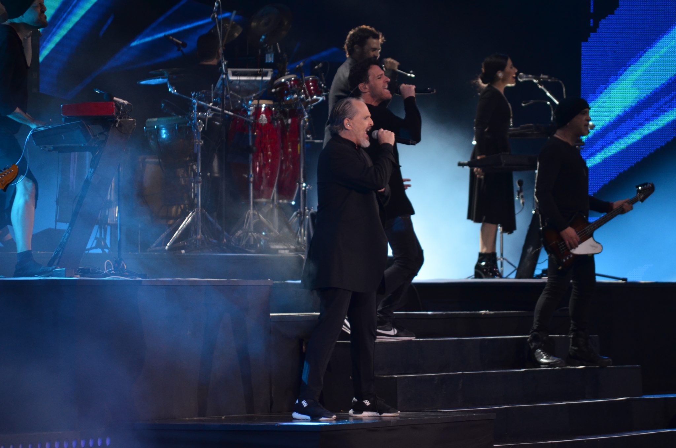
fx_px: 4497
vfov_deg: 5.7
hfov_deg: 8.6
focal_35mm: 240
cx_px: 338
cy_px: 224
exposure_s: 1/160
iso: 1000
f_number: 5.3
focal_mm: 160
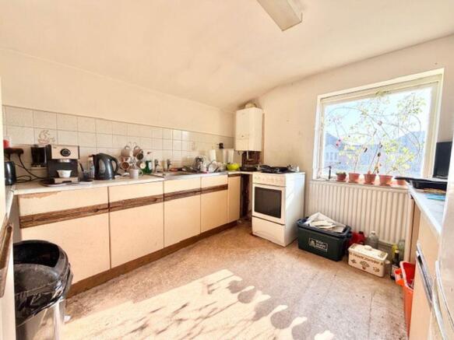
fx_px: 184
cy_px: 170
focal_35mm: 14
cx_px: 227
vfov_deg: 85.7
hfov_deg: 102.1
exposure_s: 1/159
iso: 50
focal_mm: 2.22
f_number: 2.2
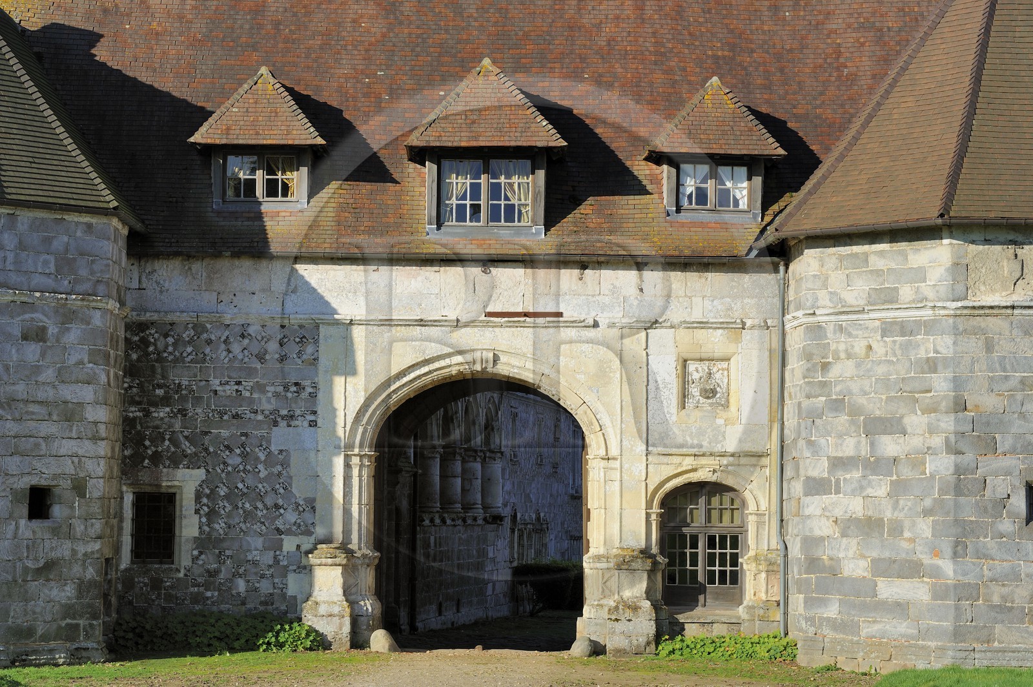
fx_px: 3010
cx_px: 516
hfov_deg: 19.5
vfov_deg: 13.0
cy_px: 344
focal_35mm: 105
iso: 200
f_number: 11
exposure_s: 1/250
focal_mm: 105
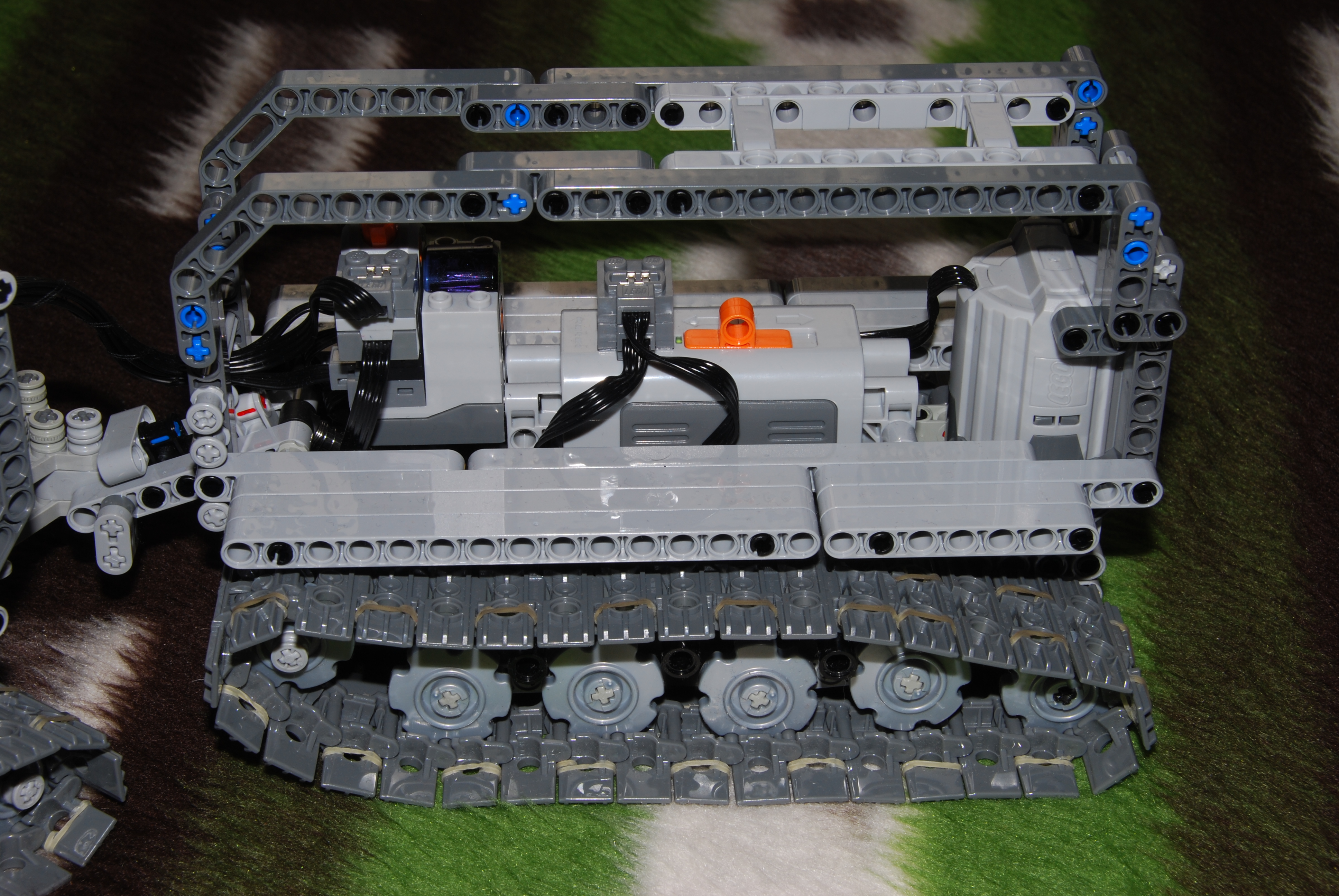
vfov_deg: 19.0
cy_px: 448
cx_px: 670
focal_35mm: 72
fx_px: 2681
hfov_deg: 28.0
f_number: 14
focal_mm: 48
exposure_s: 1/60
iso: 100
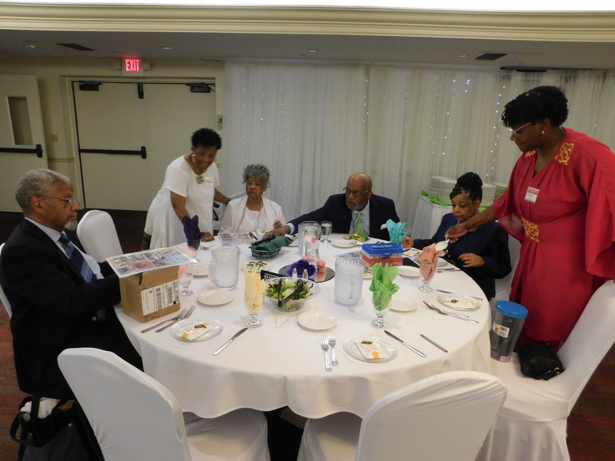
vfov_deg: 58.9
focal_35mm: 23
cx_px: 308
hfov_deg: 73.9
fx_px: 409
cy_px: 230
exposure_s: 1/13
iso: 400
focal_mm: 4
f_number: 3
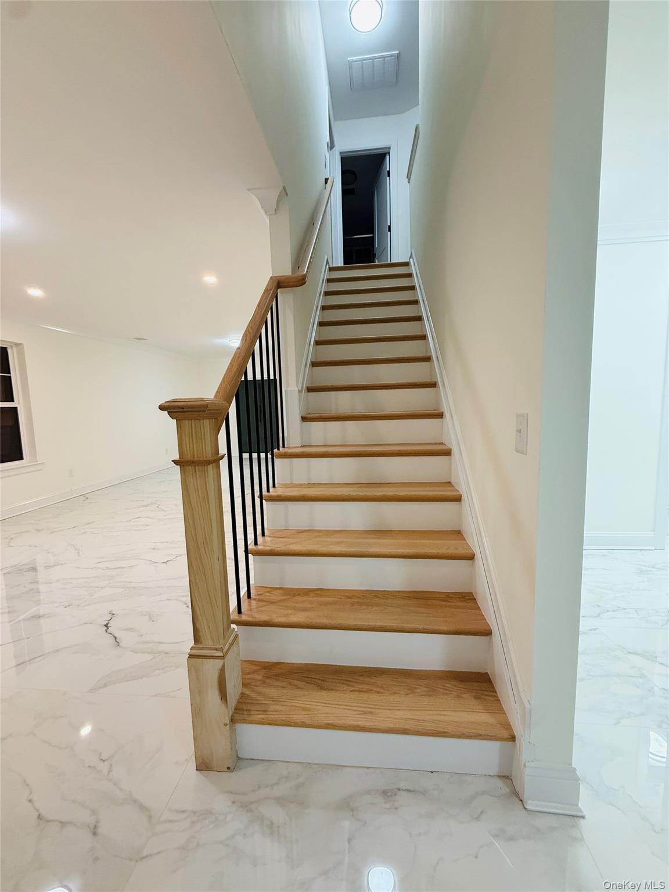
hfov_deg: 85.7
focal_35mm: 14
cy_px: 446
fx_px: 361
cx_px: 334
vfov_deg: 102.1
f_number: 2.2
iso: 320
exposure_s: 1/120
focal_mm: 2.22
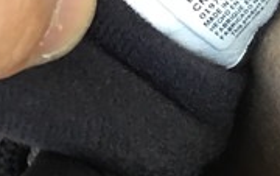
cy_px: -58
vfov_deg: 7.9
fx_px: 1253
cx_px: 352
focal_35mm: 164
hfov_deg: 12.4
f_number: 2.4
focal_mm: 3.3
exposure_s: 1/33
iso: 25
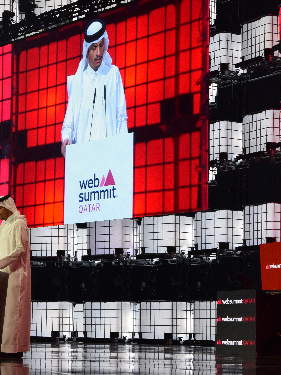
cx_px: 97
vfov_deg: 18.0
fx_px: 1180
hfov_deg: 13.6
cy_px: 188
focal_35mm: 109
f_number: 5.6
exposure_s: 1/125
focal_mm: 50
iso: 1600
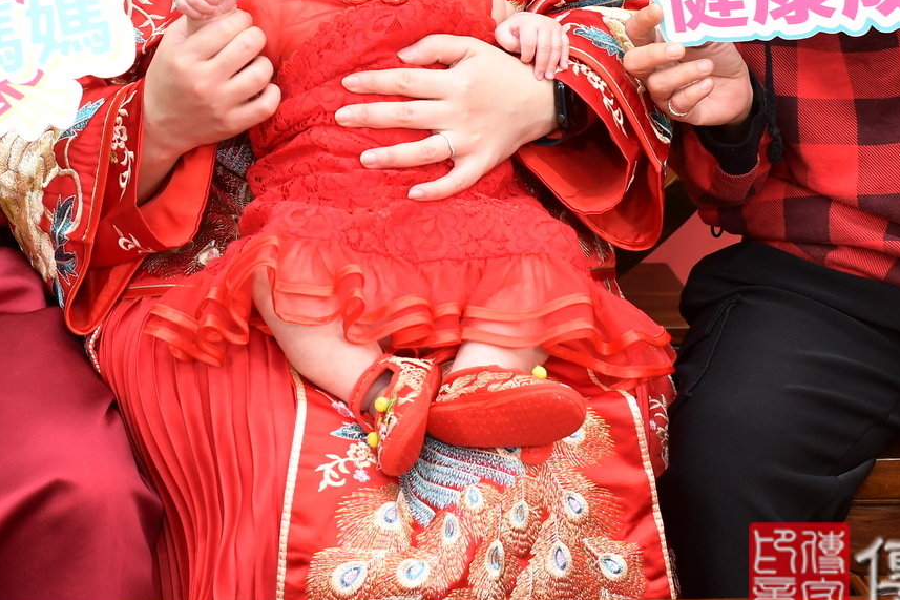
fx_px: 2449
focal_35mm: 98
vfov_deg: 13.6
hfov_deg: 20.7
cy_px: -129
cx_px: 234
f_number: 4.5
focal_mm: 35
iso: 800
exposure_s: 1/160
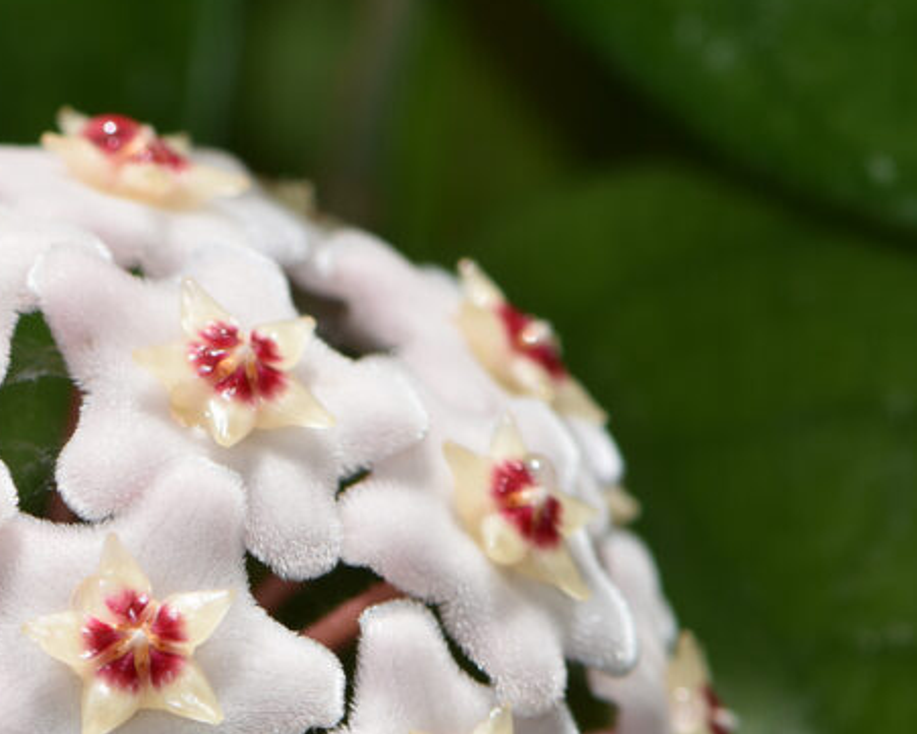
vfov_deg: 4.0
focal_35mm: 383
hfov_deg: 5.0
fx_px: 10403
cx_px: 183
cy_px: 634
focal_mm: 105
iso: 100
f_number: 7.1
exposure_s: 1/250
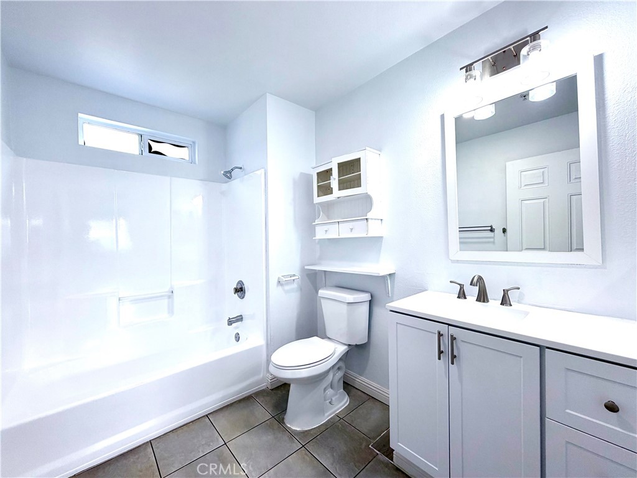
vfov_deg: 85.7
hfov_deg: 102.1
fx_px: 258
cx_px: 318
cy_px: 239
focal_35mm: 14
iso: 100
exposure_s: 1/120
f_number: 2.2
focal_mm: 2.22
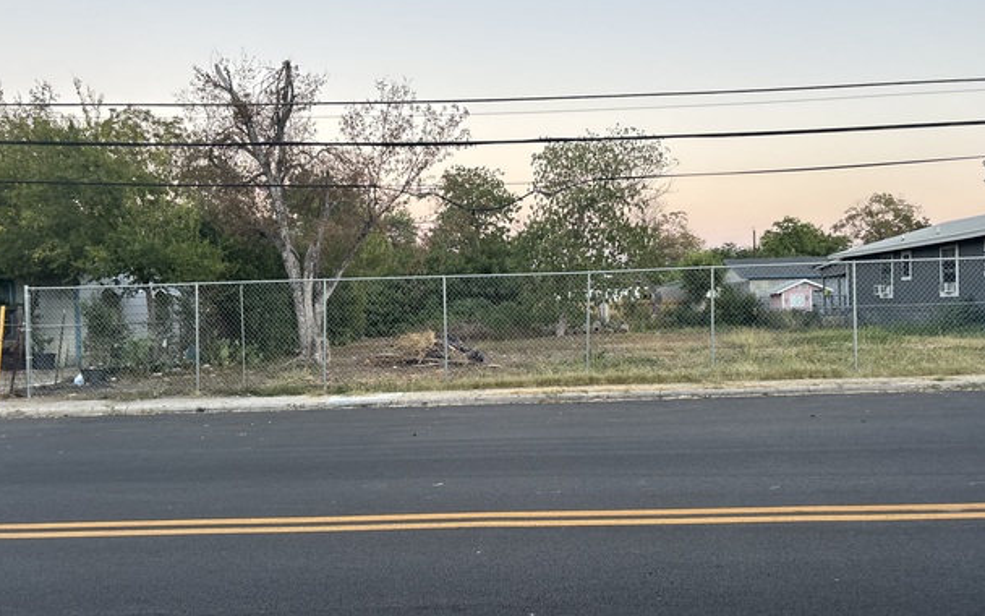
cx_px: 484
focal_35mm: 29
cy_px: 332
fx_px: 778
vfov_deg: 43.1
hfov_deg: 64.6
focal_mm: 5.96
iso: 125
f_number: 1.6
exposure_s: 1/118
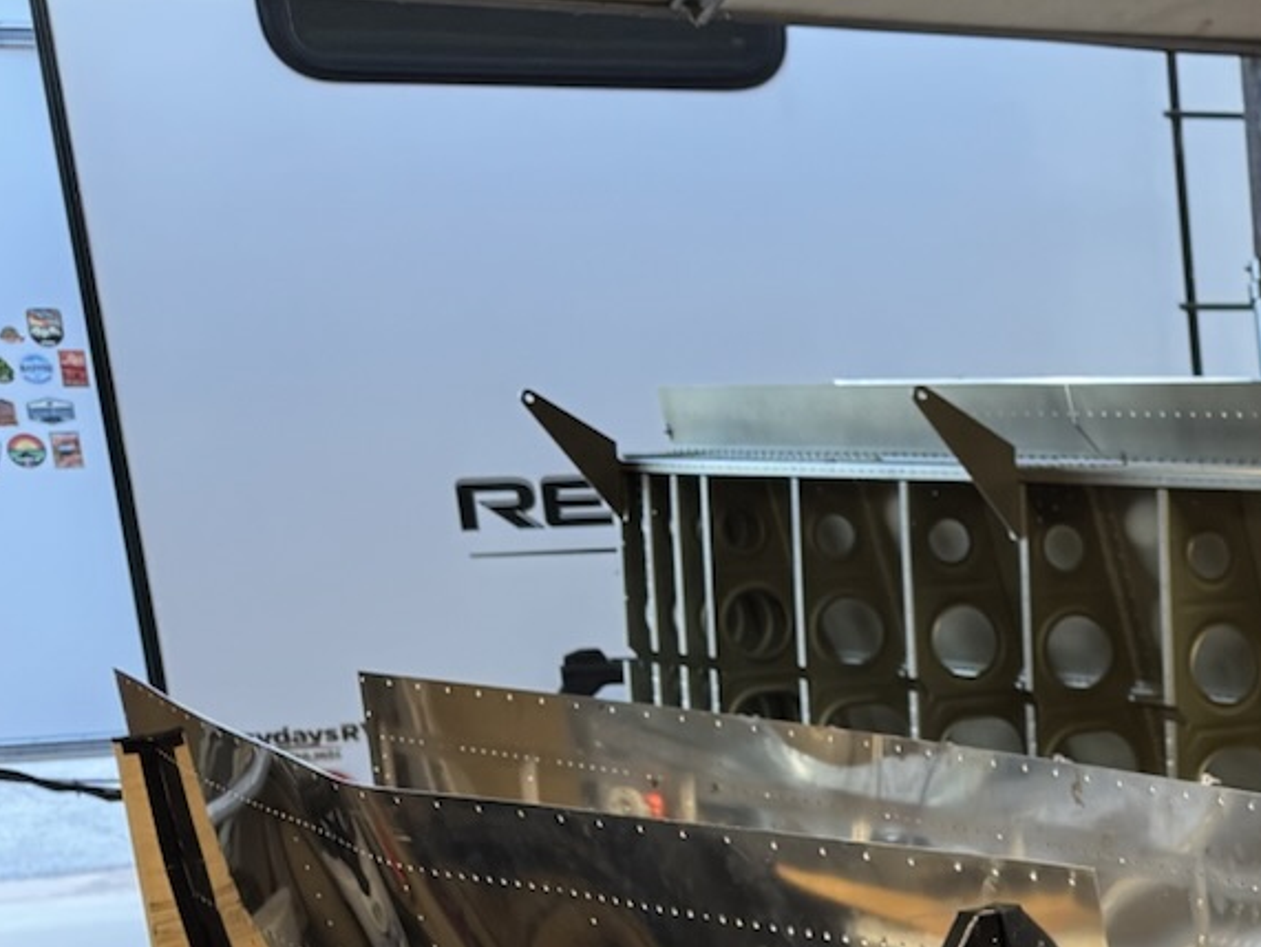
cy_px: 1263
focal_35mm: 84
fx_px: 3062
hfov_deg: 19.7
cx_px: 1983
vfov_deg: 16.5
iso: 125
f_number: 1.78
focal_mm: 6.76
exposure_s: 1/60
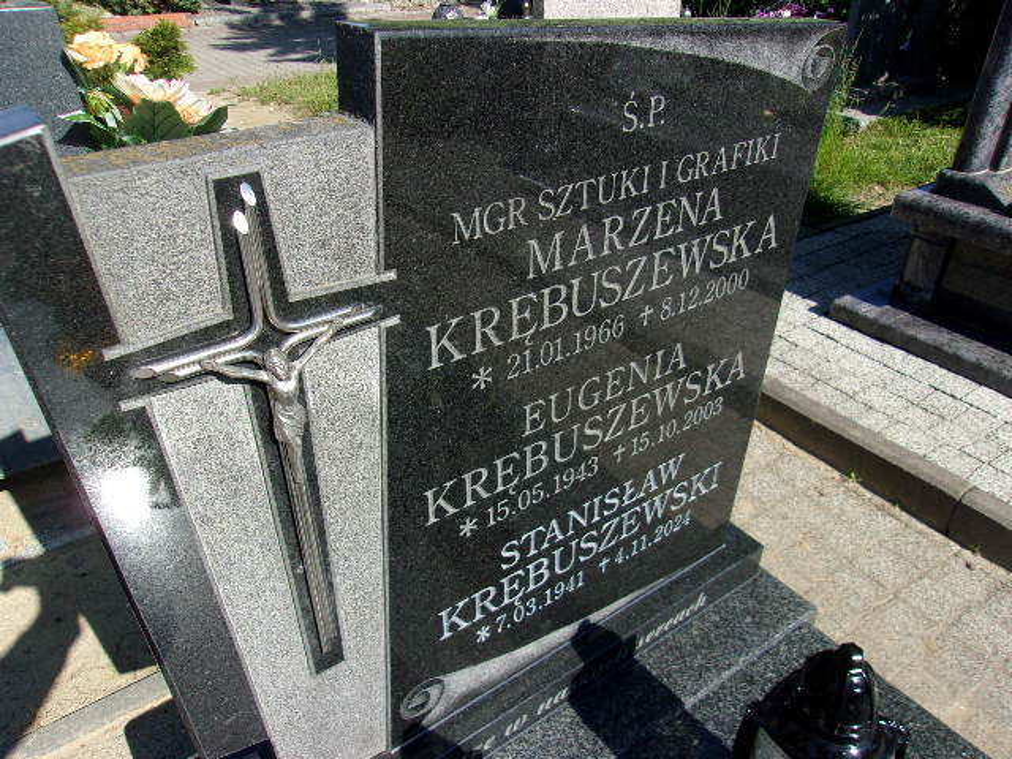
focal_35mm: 27
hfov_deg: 65.3
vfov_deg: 51.4
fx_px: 789
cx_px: 506
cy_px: 380
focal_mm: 4.9
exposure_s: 1/80
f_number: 10.4
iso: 80
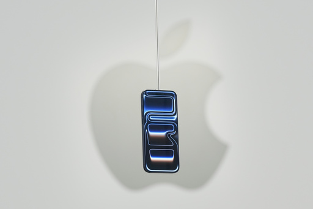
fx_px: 2373
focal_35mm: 273
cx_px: 156
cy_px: 104
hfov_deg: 7.5
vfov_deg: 5.0
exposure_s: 1/100
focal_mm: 182
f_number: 8
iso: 1600
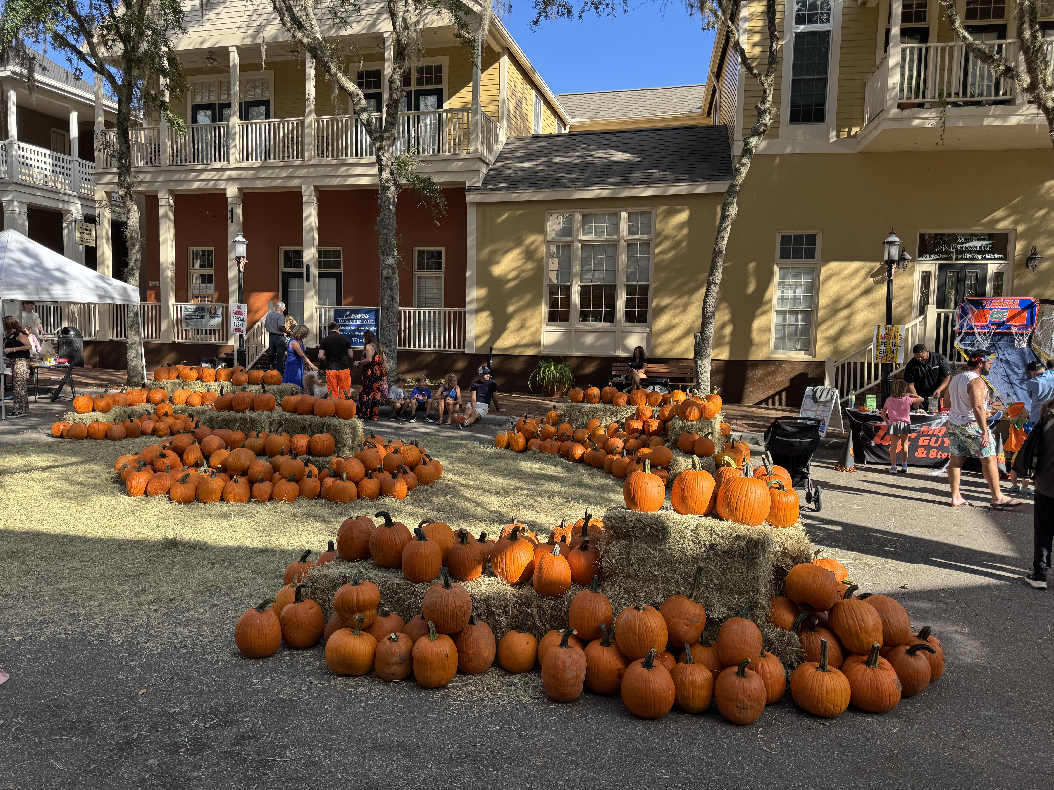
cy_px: 395
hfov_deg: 71.6
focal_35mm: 24
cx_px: 527
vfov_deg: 56.8
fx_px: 731
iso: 80
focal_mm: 6.76
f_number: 1.78
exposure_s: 1/1026
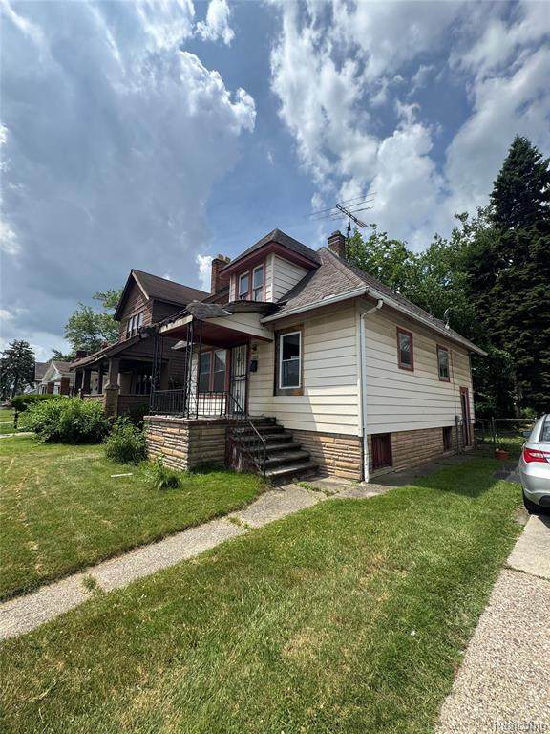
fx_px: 297
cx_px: 275
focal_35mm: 14
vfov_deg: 102.1
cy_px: 367
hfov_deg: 85.7
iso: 50
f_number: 2.2
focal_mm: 2.22
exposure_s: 1/2083
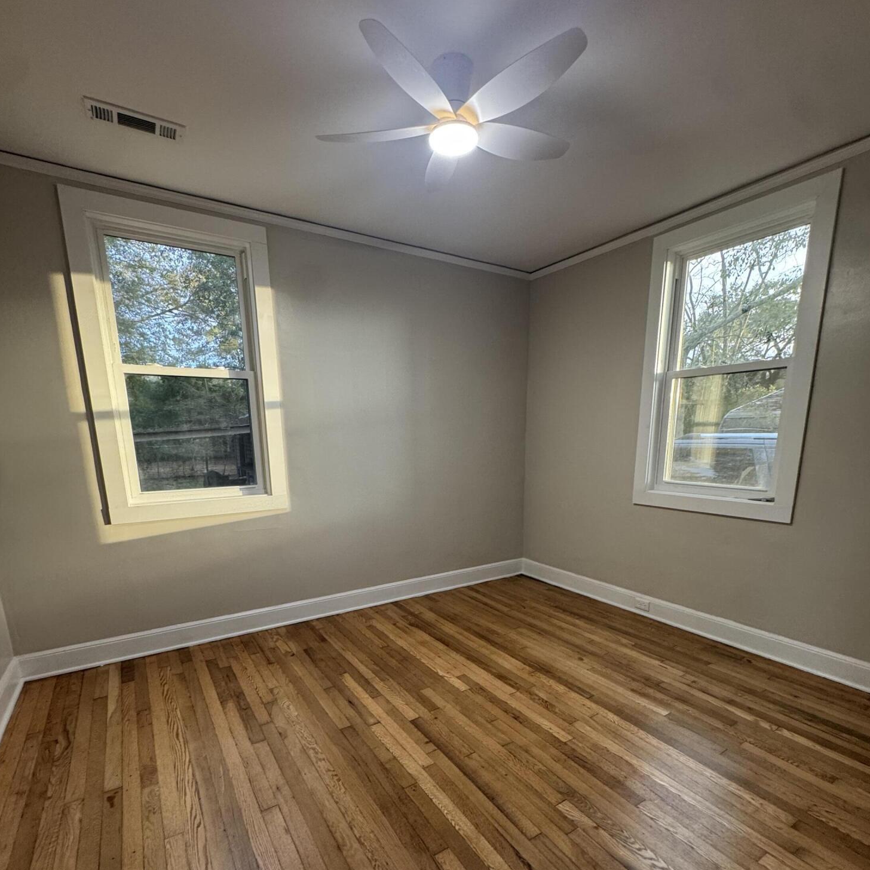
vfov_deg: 82.6
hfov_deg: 84.0
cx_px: 442
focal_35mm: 17
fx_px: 483
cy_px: 537
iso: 200
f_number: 2.2
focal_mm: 2.22
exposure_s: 1/60
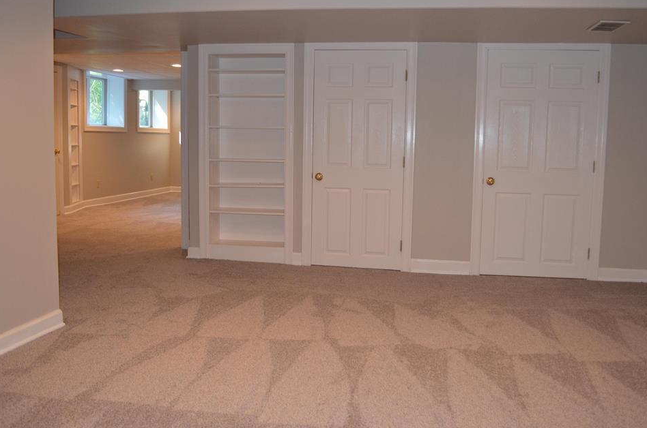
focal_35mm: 31
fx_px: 556
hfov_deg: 60.3
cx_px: 343
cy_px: 194
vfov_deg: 42.1
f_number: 3.5
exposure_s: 1/60
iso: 1100
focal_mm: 18
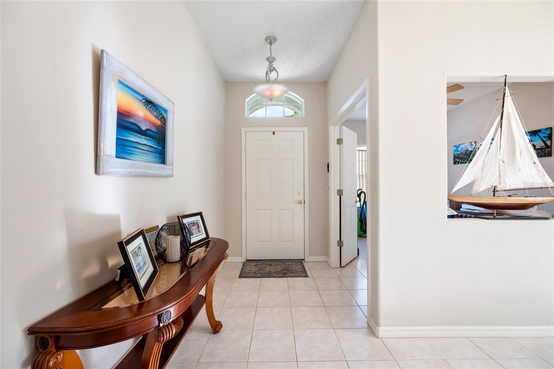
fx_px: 215
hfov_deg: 104.2
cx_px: 277
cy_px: 184
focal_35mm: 14
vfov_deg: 81.2
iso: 250
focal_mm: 14
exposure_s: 1/100
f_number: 6.3
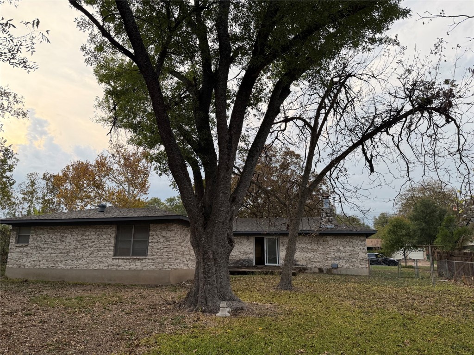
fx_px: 329
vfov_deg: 56.8
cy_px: 178
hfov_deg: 71.6
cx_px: 237
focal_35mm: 24
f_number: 1.78
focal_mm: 6.76
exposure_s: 1/1271
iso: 100
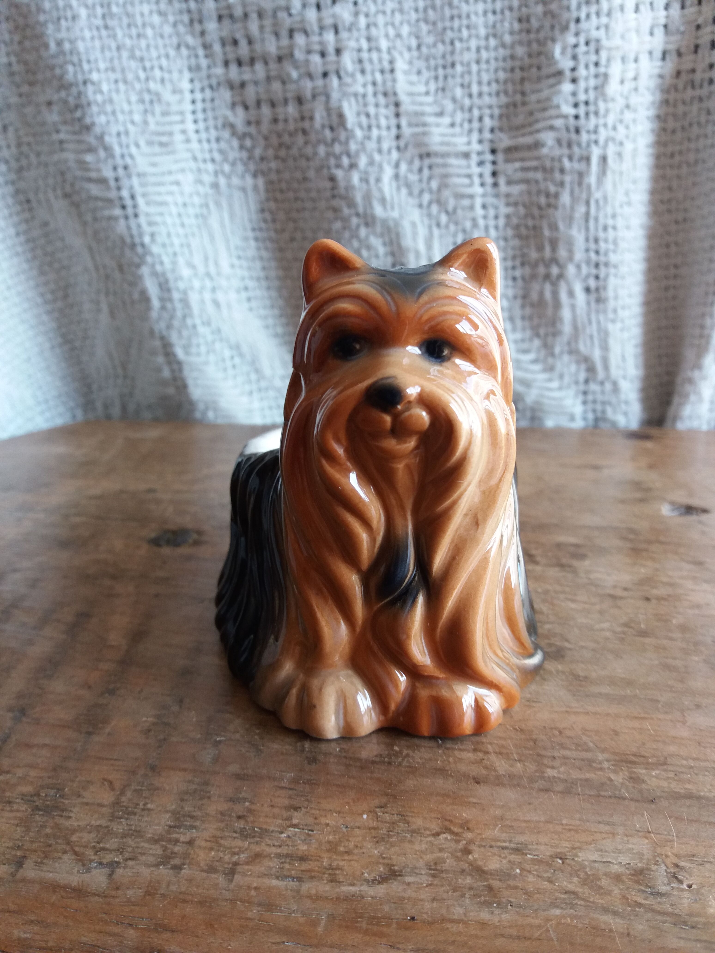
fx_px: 771
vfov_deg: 63.4
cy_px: 476
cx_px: 358
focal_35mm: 28
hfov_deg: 49.7
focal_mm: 3.7
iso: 80
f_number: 1.9
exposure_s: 1/100
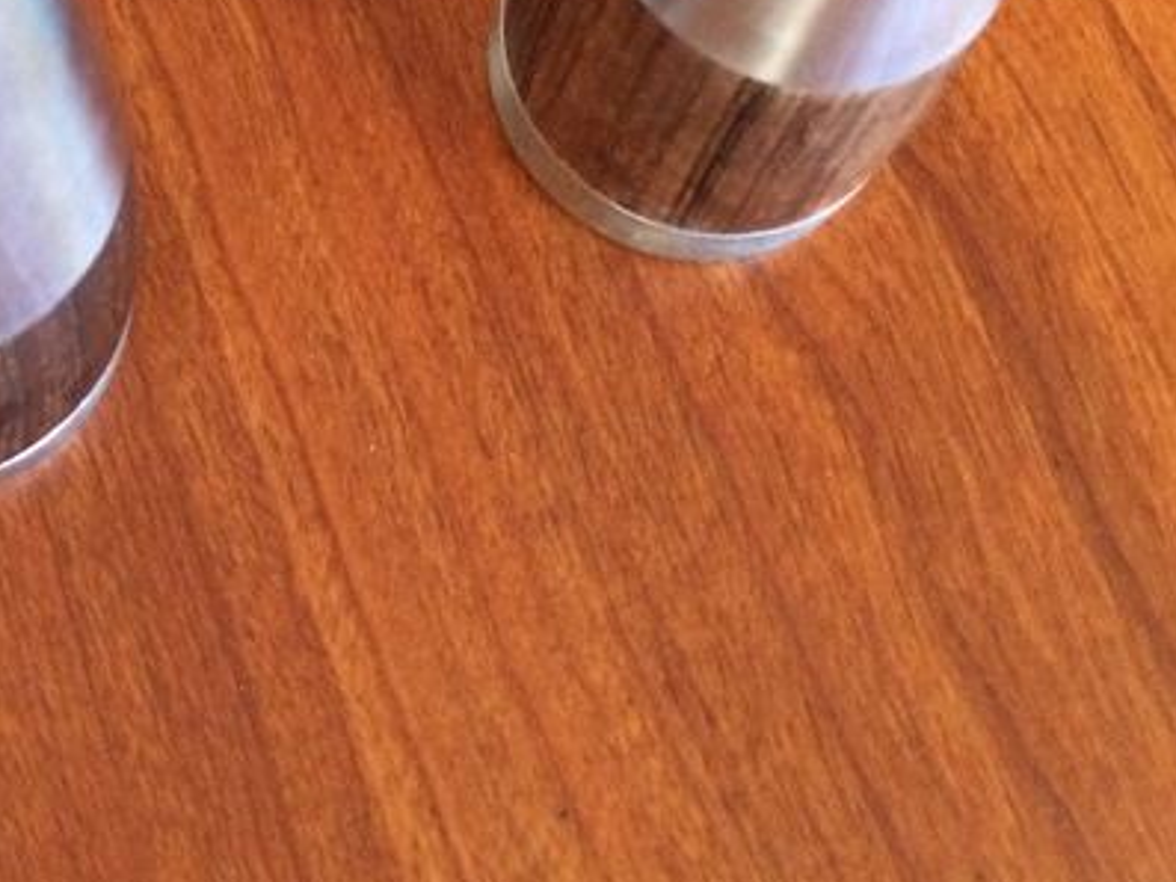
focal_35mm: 68
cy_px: 55
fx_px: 2311
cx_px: 329
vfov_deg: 21.1
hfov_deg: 28.2
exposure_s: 1/24
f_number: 2.2
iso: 320
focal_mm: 4.12
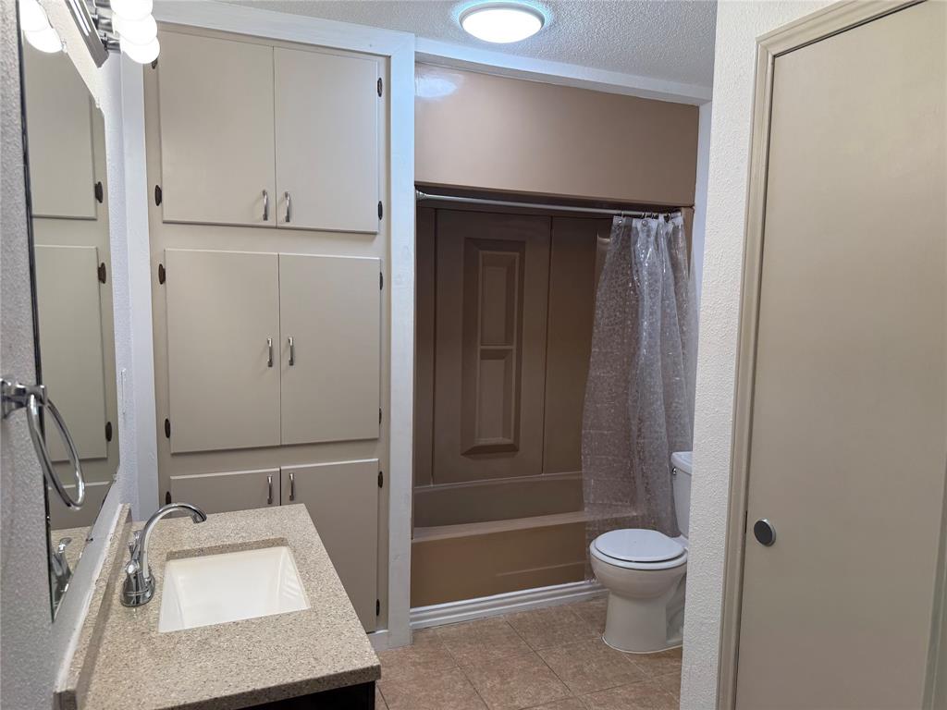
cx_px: 474
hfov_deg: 71.6
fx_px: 657
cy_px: 355
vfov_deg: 56.8
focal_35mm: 24
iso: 125
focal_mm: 6.76
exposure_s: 1/120
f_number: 1.78
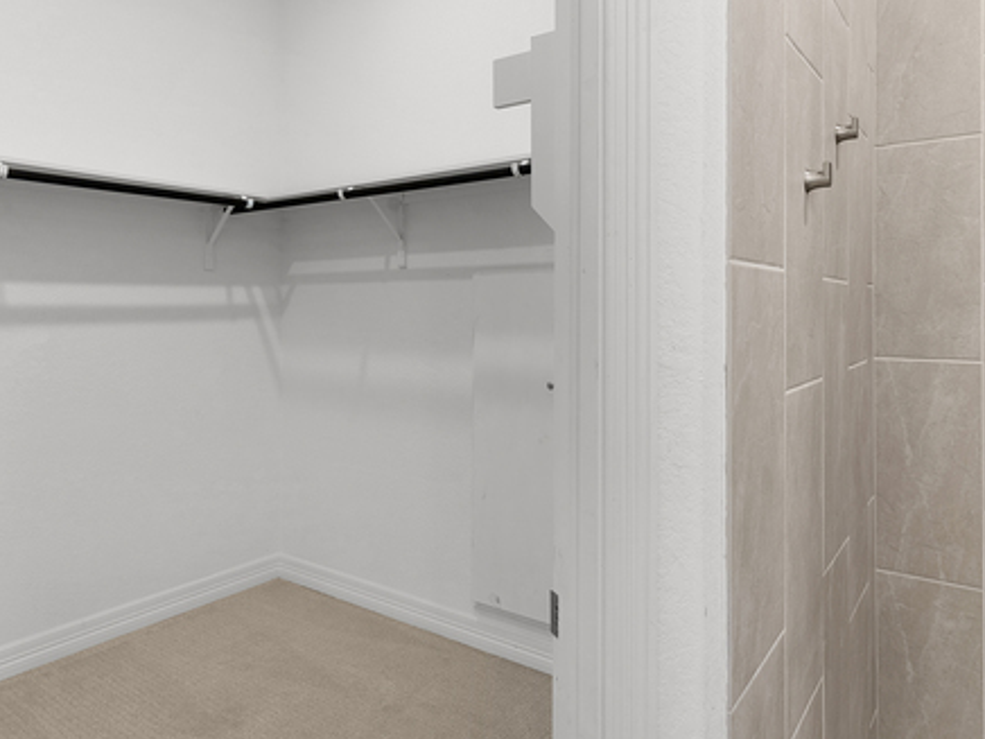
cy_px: 297
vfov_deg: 56.4
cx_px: 486
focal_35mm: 24
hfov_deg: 71.6
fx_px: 683
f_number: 9
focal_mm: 17
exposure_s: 1/4
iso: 100
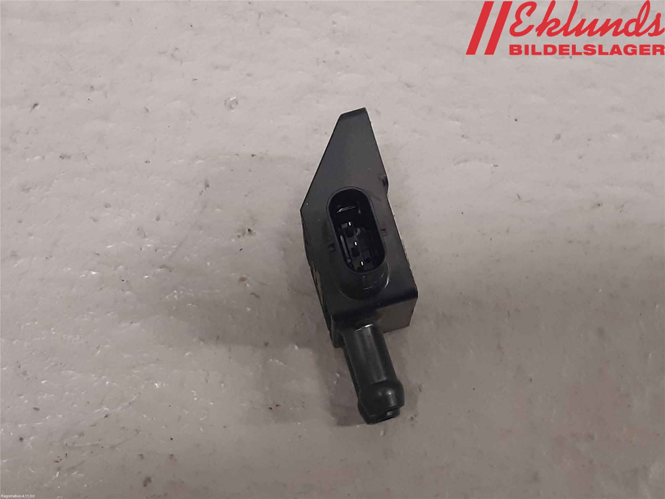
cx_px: 332
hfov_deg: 67.3
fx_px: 499
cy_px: 250
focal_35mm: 26
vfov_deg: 53.1
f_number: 1.7
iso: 160
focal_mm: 3.93
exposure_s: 1/50
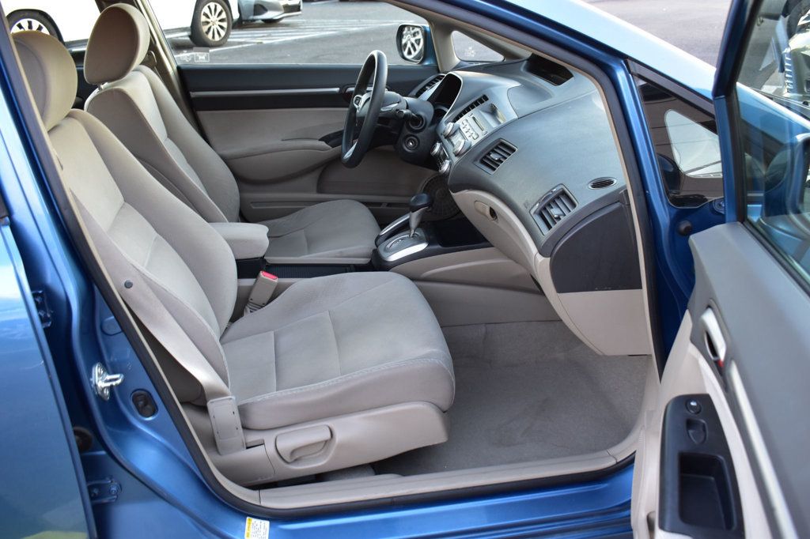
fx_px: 742
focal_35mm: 33
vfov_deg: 39.9
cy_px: 270
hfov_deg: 57.2
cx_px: 405
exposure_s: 1/15
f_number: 6.3
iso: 450
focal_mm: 22
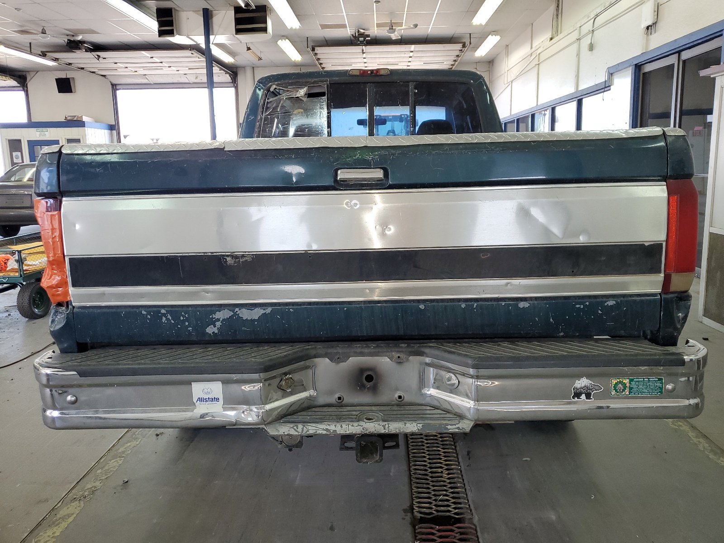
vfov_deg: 53.1
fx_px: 544
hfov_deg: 67.3
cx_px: 362
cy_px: 272
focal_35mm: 26
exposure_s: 1/120
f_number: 1.5
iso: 74
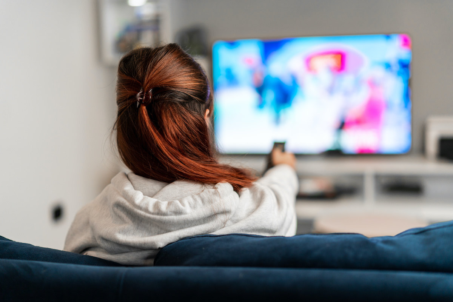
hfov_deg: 39.6
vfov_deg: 27.0
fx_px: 629
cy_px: 151
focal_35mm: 50
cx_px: 226
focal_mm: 50
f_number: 1.4
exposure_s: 1/200
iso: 250
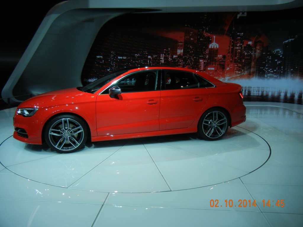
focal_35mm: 30
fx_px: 263
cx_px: 152
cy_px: 114
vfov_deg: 46.8
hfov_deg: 60.0
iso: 160
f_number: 3.5
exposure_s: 1/132
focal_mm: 5.4
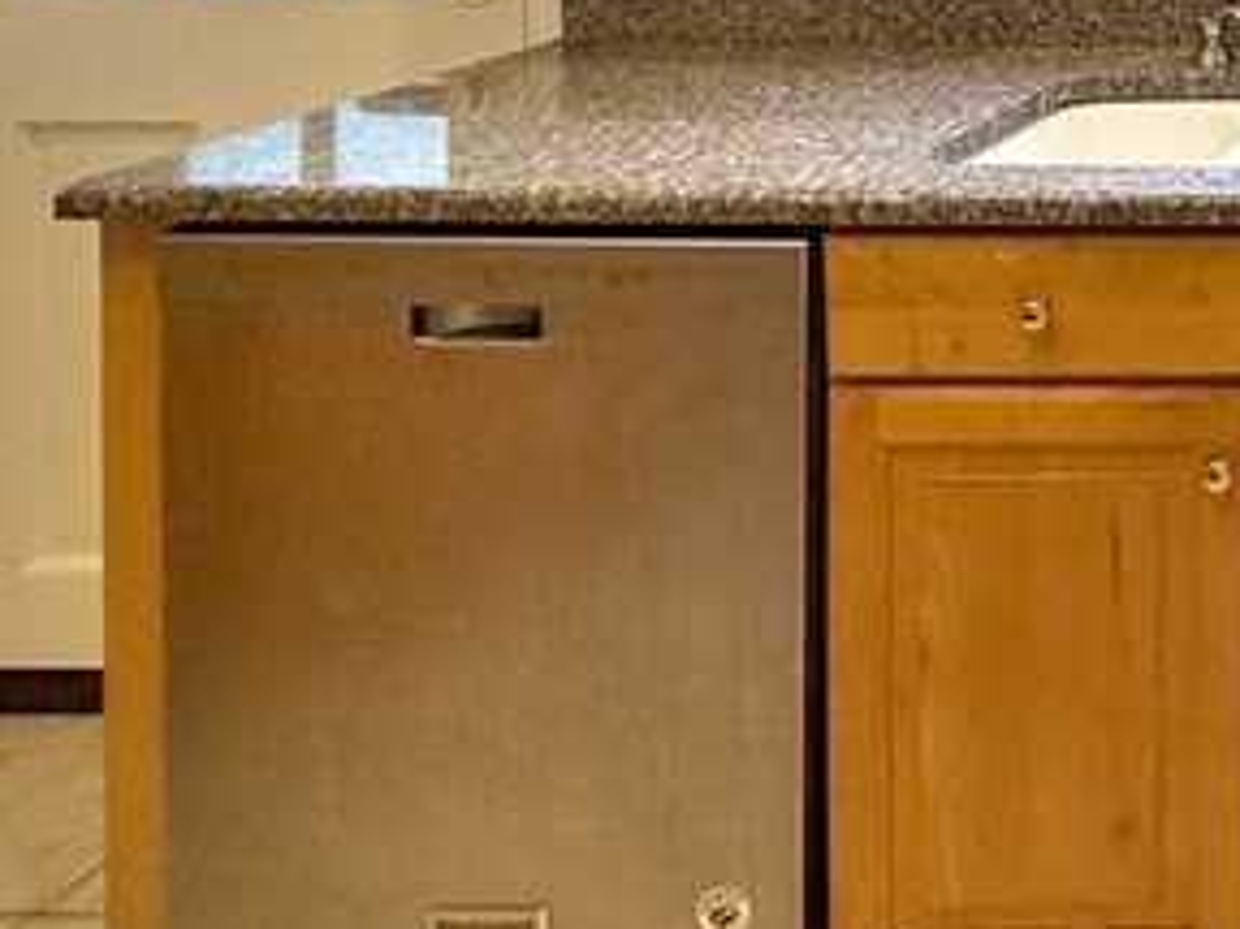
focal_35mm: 50
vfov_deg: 25.3
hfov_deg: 26.5
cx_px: 1901
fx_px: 1790
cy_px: -259
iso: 64
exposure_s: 1/123
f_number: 2.2
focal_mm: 2.22
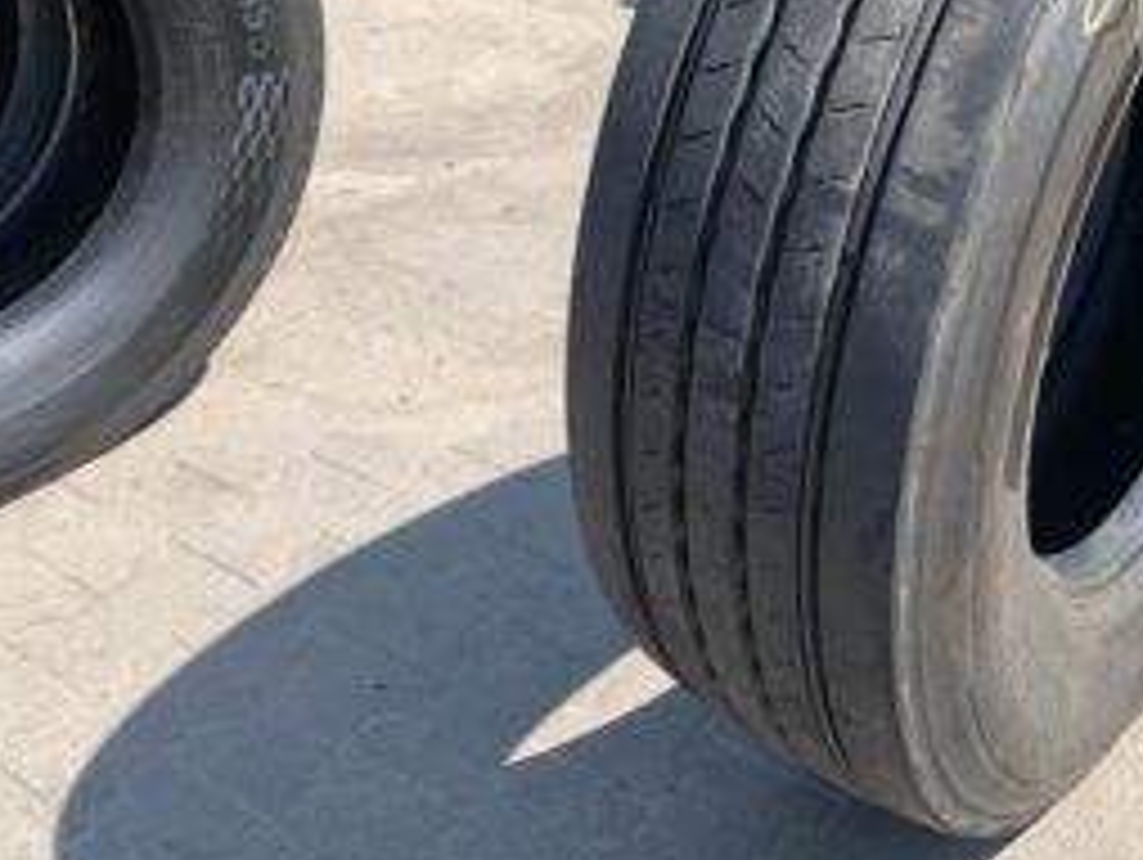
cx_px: 850
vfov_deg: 32.4
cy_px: 241
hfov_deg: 41.7
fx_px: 1454
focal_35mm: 44
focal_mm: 4.25
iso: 25
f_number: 1.8
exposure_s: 1/1111
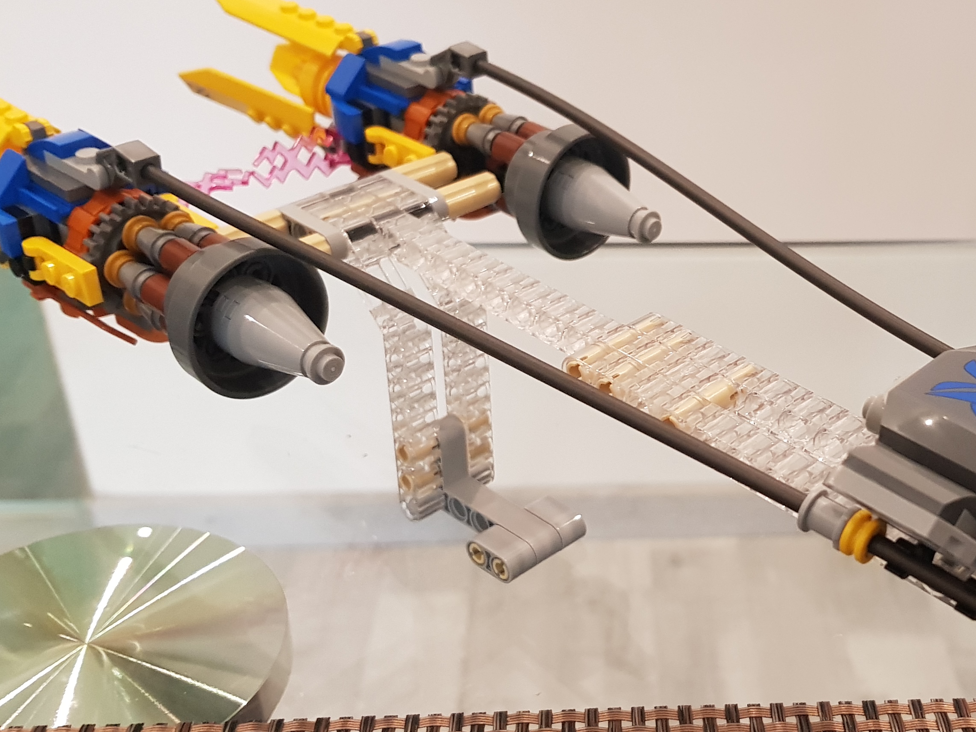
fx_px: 1297
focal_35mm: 46
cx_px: 671
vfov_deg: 31.5
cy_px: 418
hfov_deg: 40.6
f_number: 1.7
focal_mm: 4.2
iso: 250
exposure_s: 1/33
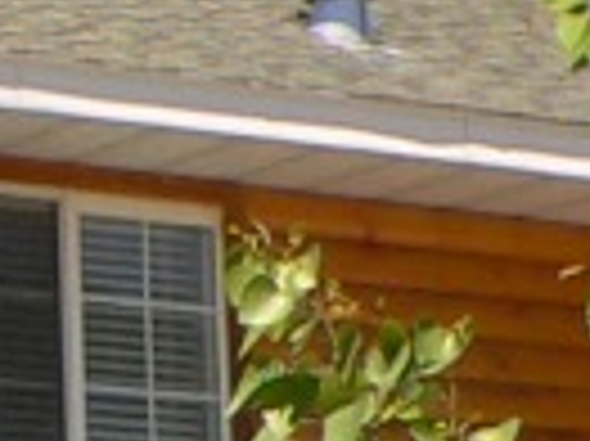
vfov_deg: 5.2
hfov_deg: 6.7
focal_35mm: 273
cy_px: 1143
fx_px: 4649
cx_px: -1027
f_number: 4
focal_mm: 4.6
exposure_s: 1/400
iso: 80
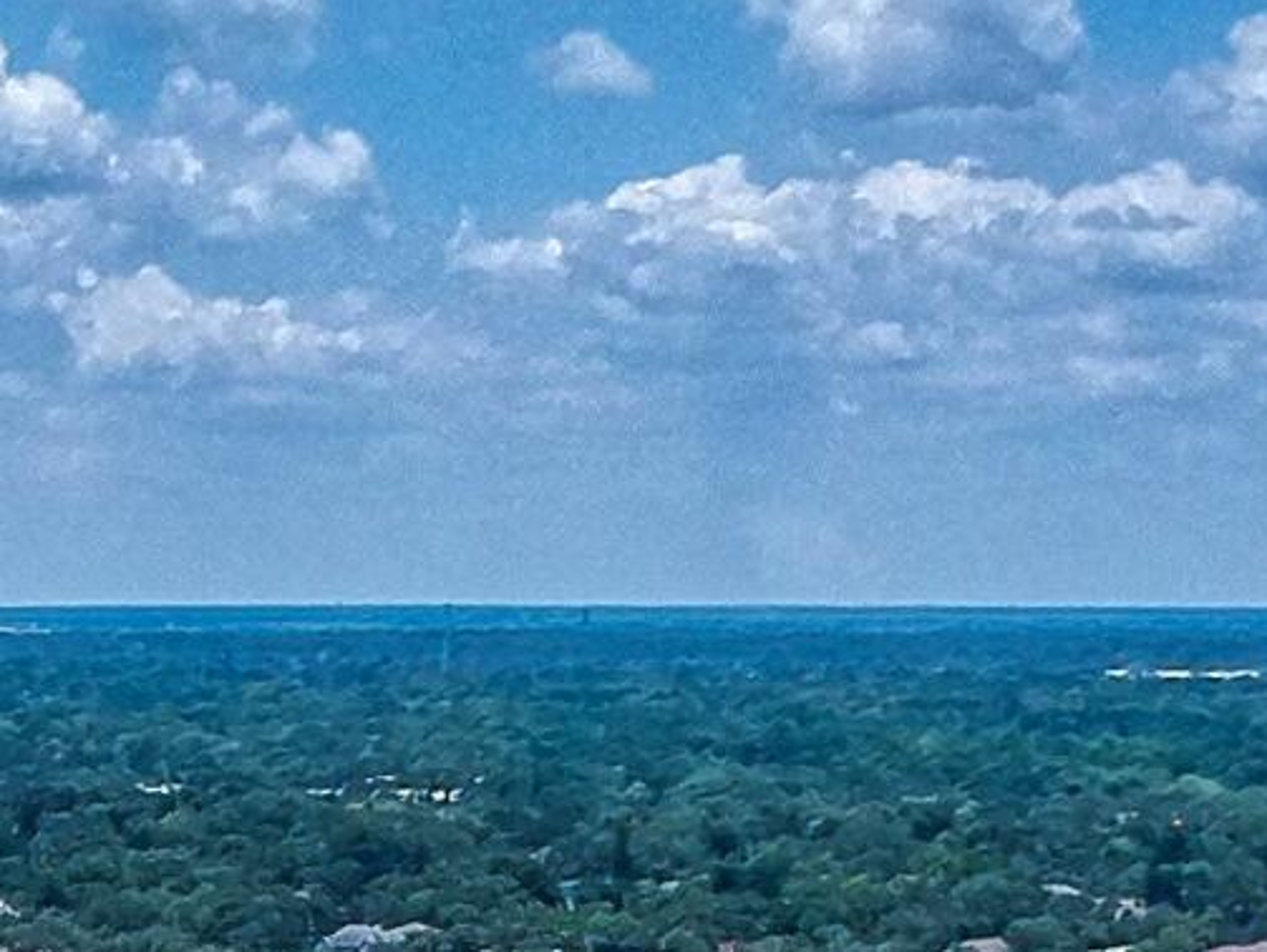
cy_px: 2347
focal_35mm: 149
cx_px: -937
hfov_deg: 12.2
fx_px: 5458
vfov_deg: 8.9
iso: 100
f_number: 2.6
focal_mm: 4.49
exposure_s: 1/2500
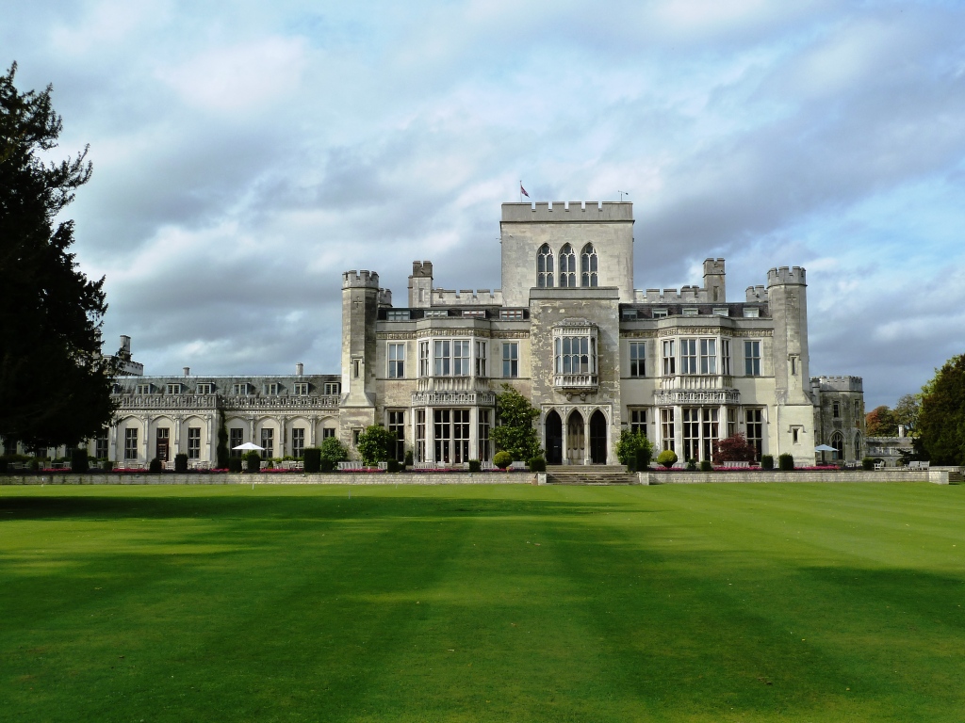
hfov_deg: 50.1
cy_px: 362
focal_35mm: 37
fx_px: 1031
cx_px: 482
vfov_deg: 38.7
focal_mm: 6.1
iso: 125
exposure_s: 1/500
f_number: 5
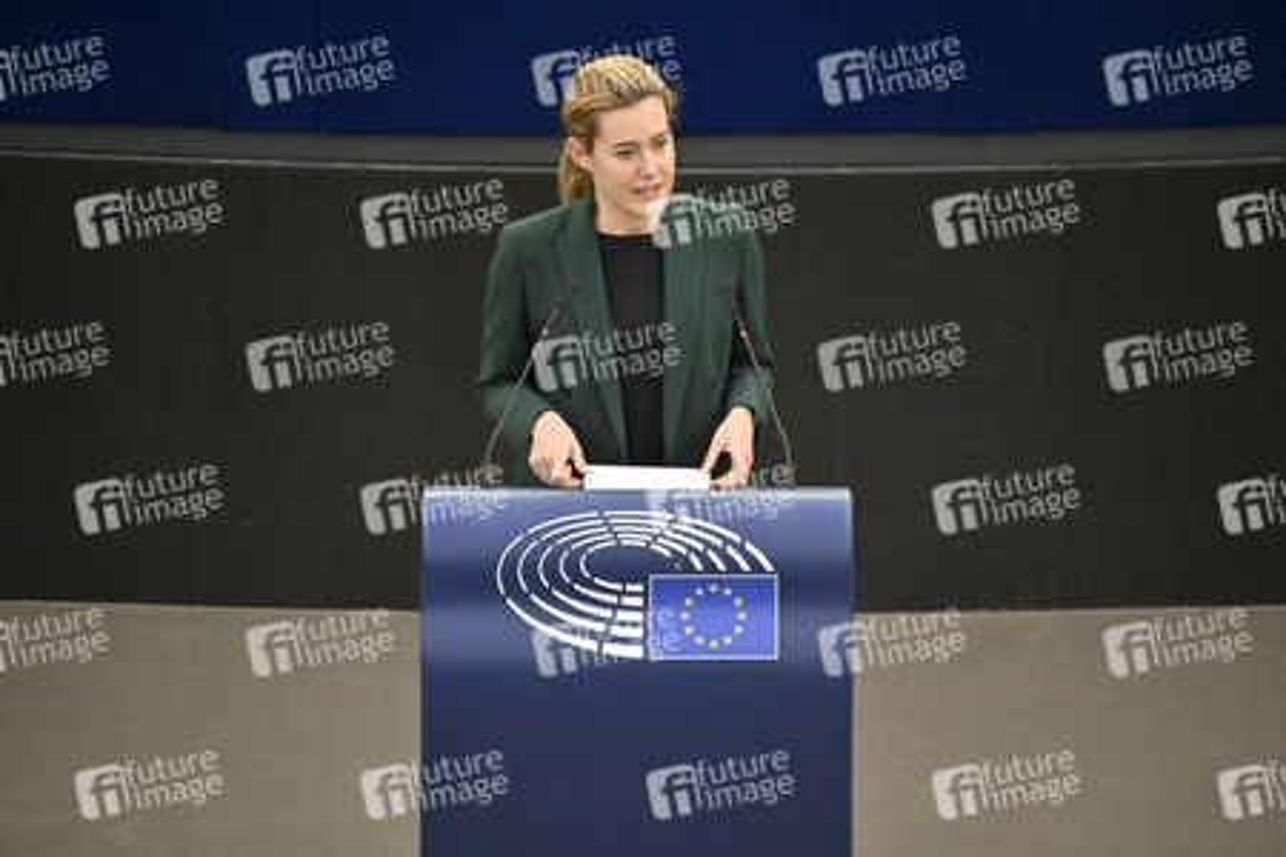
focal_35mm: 500
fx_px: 17860
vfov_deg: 2.7
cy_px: 428
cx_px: 643
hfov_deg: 4.1
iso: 6400
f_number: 6.3
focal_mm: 500
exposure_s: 1/400
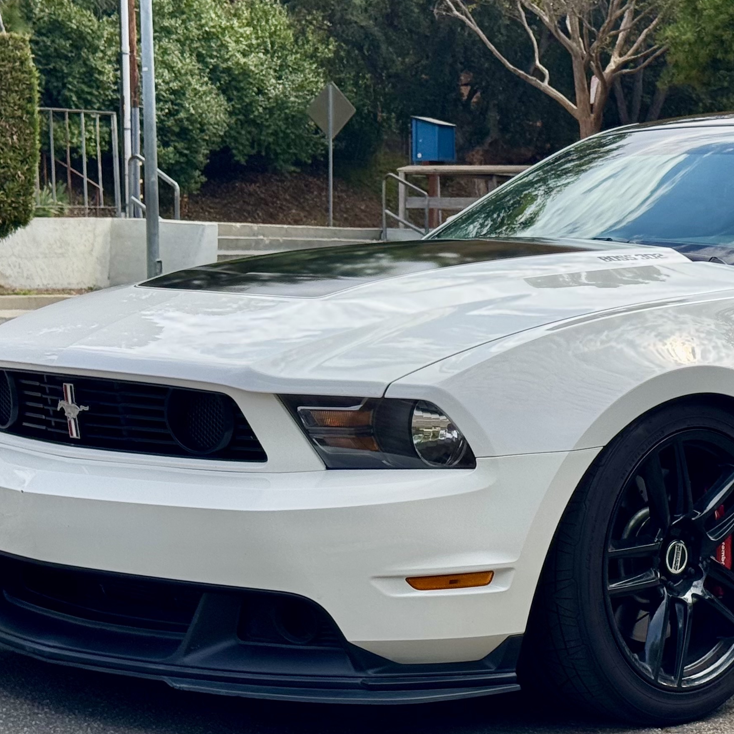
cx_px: 663
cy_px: 317
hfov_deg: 17.7
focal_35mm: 97
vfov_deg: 17.9
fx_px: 2327
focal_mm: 6.76
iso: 64
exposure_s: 1/2717
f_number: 1.78
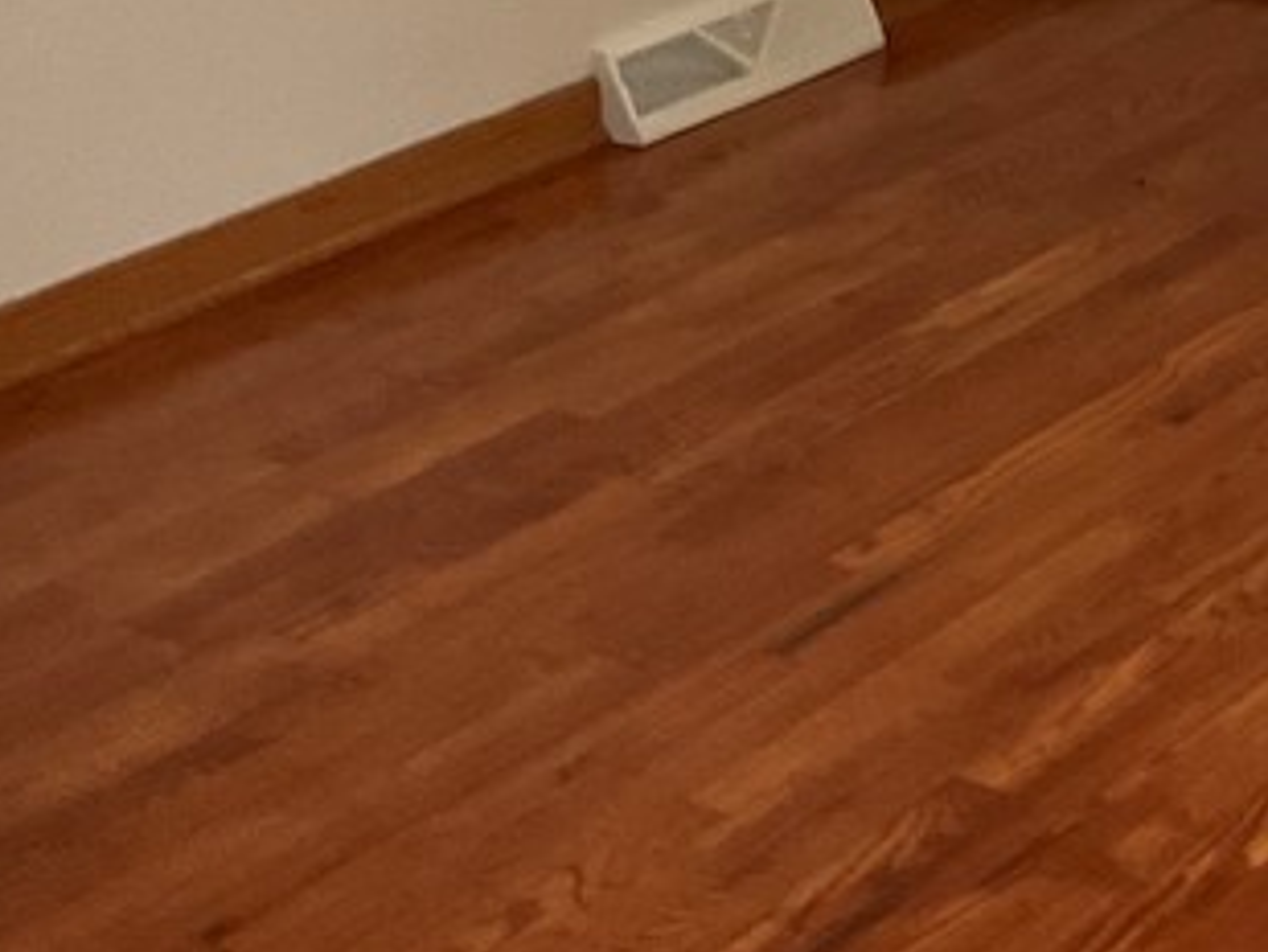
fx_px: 3518
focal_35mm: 96
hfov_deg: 19.2
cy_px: -246
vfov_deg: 14.8
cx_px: 1539
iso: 320
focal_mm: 3
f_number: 1.8
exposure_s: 1/40
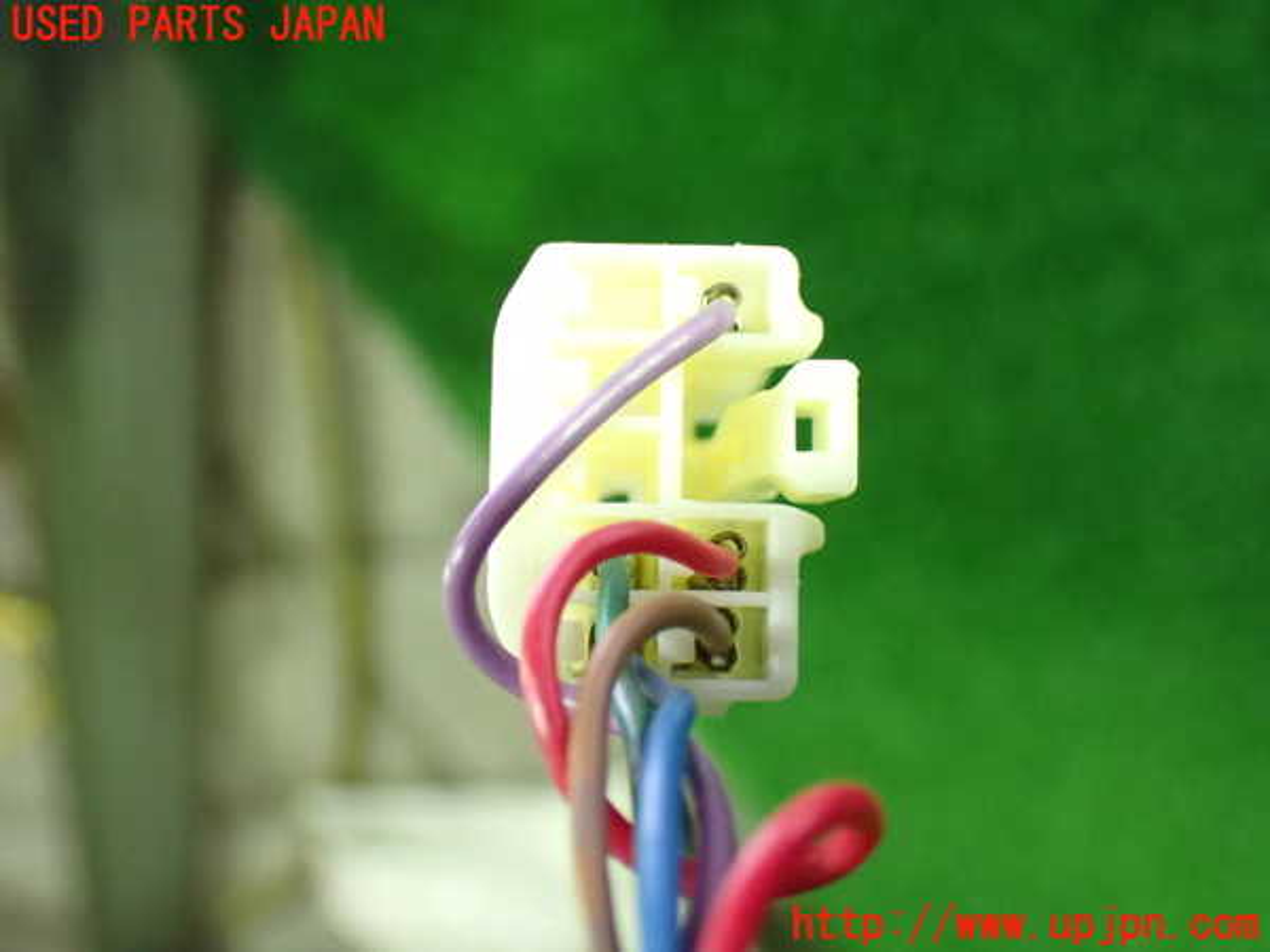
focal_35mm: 41
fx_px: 1504
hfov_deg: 45.8
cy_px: 476
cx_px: 635
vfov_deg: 35.1
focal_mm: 7.31
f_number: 2.8
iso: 1250
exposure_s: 1/40
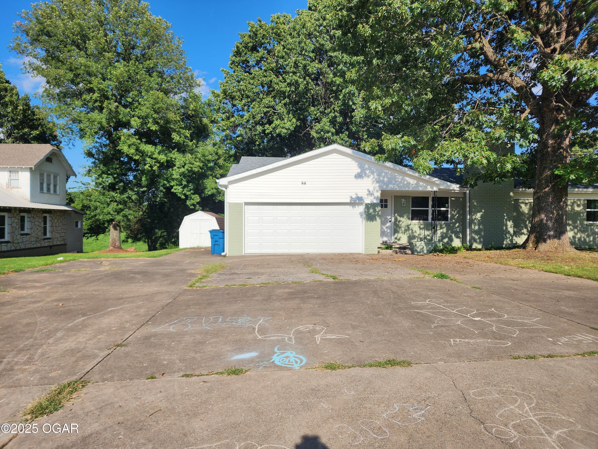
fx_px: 397
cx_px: 299
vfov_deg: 58.9
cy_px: 224
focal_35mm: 23
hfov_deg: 73.9
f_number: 1.8
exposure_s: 1/1709
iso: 12
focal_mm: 6.4
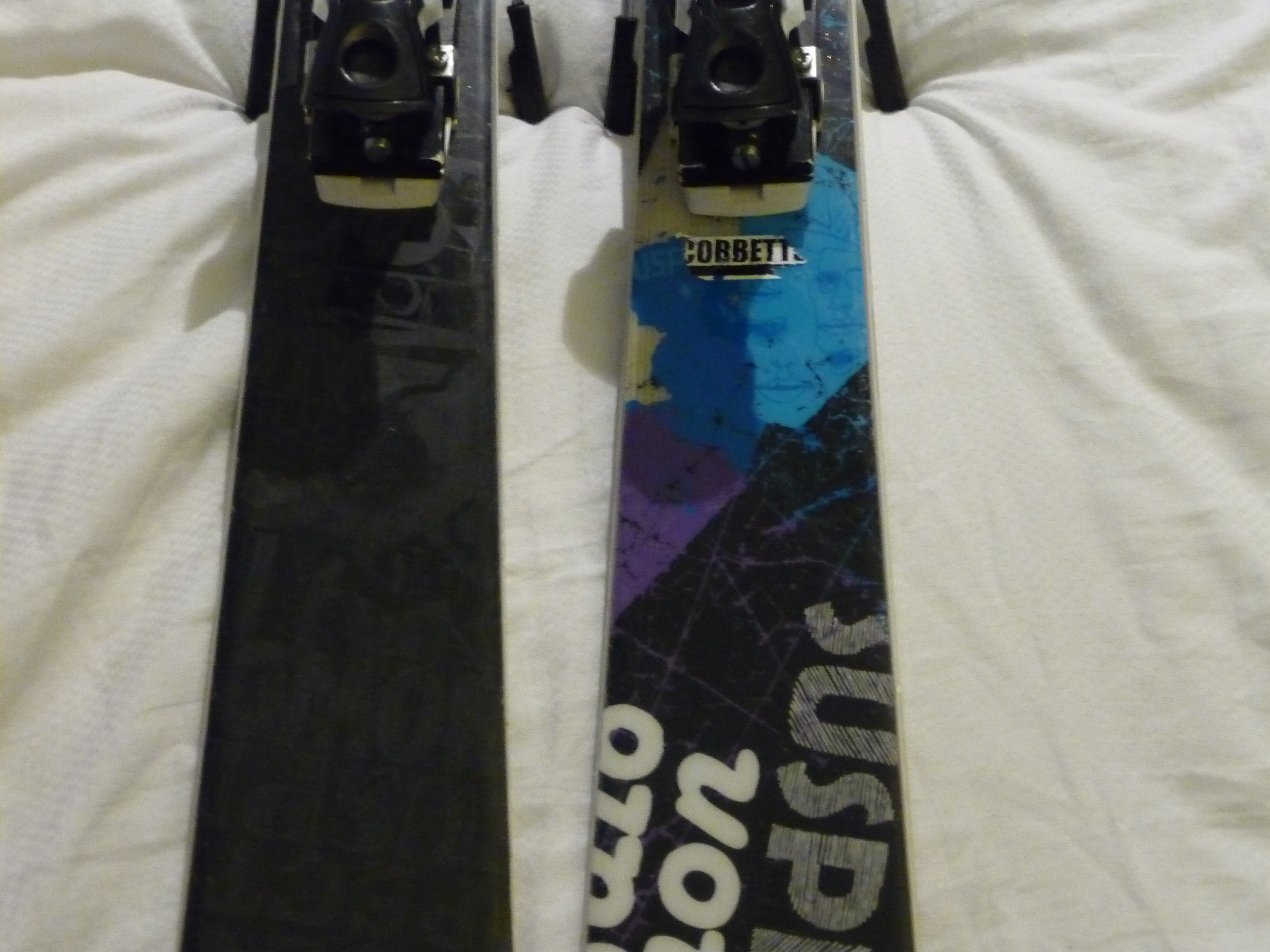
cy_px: 476
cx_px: 635
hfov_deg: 39.7
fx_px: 1761
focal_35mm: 48
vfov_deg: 30.3
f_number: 4.2
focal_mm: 8
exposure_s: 1/10
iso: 800
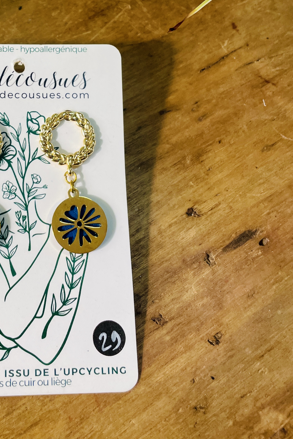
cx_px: 20
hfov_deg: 27.4
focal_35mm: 47
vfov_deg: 40.6
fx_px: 574
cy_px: 103
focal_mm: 4.2
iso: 64
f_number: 1.6
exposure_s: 1/100
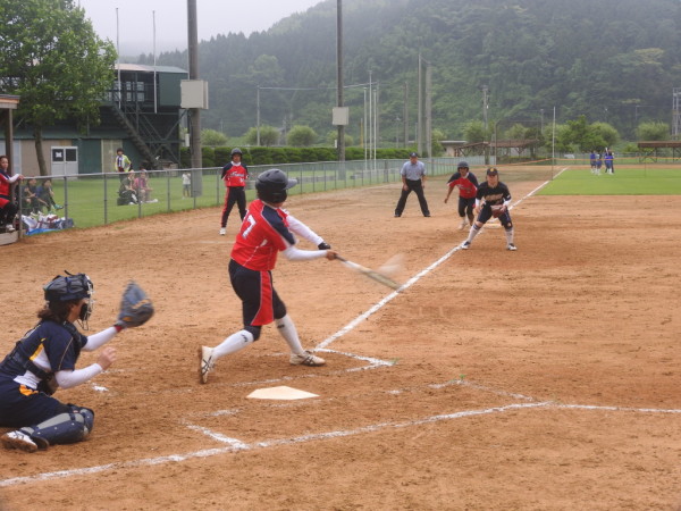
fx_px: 1279
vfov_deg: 22.6
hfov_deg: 29.8
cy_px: 256
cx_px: 340
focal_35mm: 65
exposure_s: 1/60
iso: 100
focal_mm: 11.6
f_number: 4.2
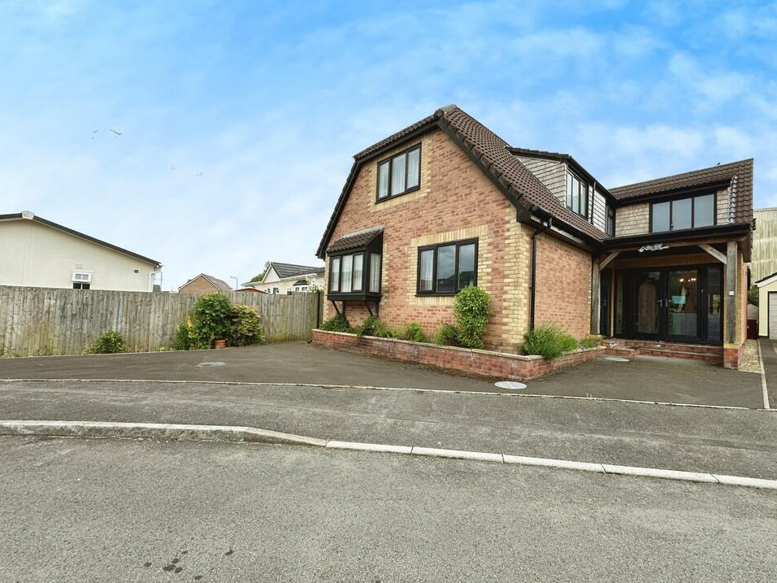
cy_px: 307
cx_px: 411
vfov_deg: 81.7
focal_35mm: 15
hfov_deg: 98.1
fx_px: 337
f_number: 2.2
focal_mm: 2.22
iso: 40
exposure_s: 1/473
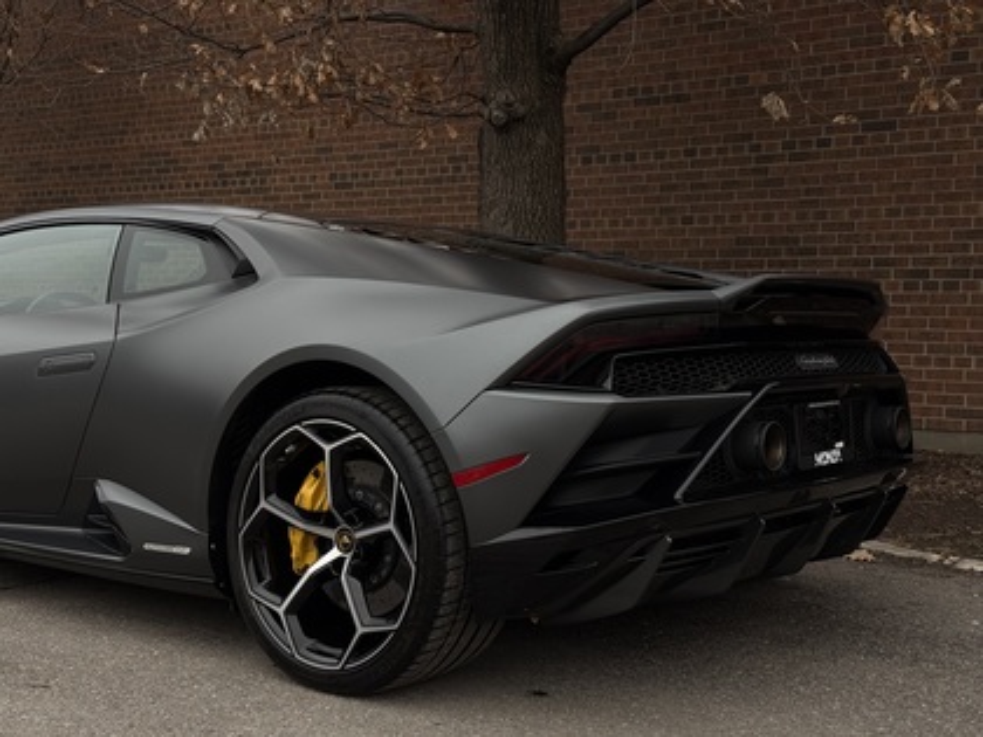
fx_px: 1363
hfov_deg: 39.7
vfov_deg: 30.3
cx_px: 492
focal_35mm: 48
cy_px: 368
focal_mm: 6.76
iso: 64
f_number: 1.78
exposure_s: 1/794
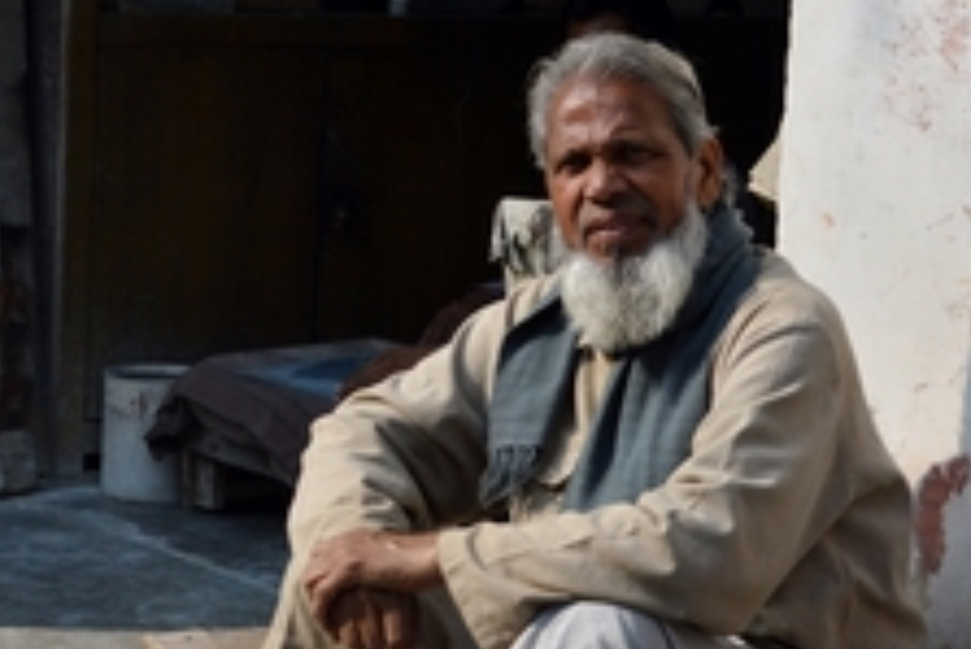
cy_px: 483
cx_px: 858
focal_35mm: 170
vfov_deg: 8.1
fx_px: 4589
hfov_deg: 12.0
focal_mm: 55
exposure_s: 1/640
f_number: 8
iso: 200
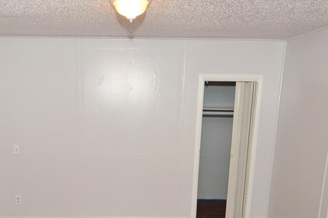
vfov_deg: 33.8
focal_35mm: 38
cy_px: 180
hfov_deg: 50.3
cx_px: 126
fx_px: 346
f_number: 8
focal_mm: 12
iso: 400
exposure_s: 1/60
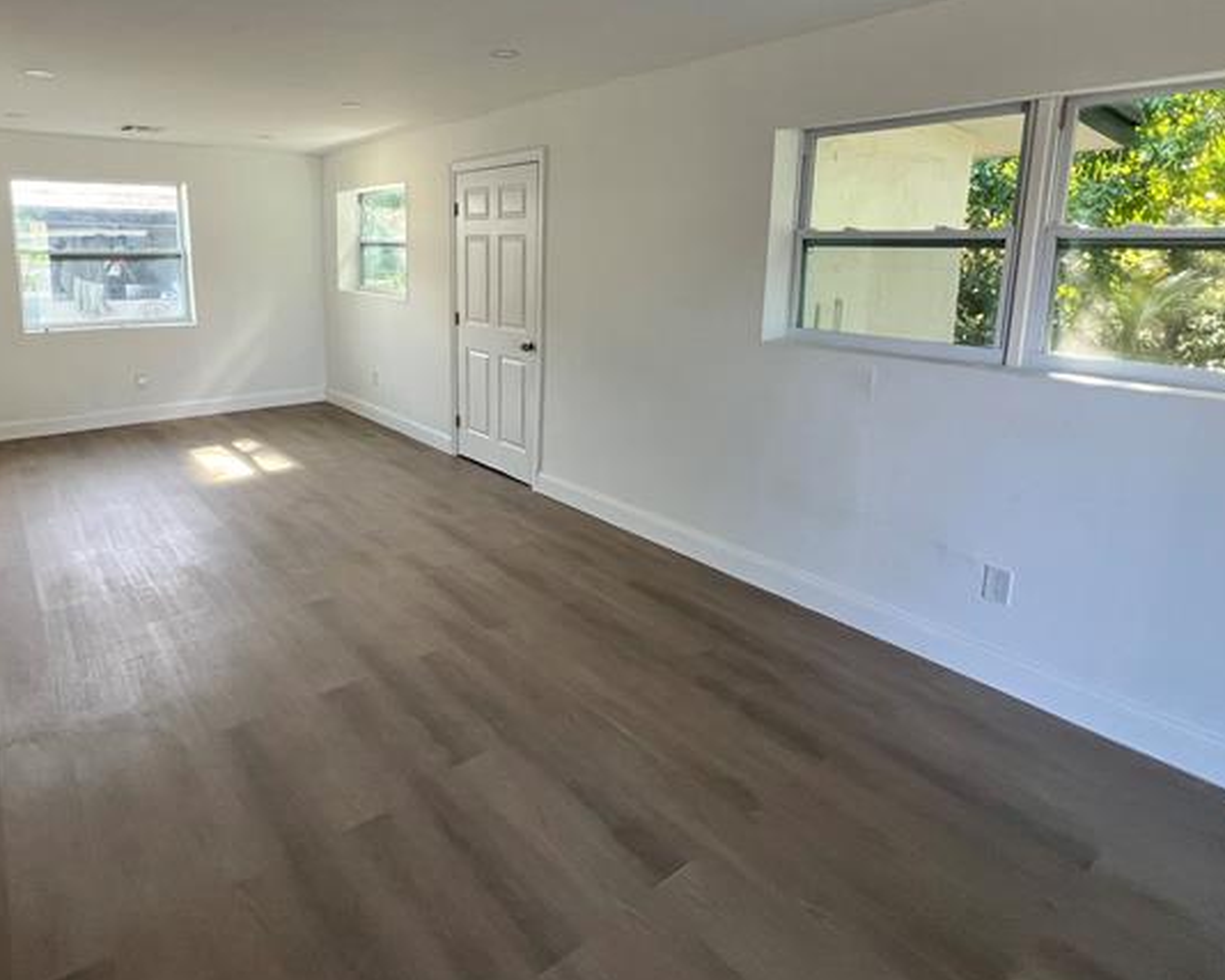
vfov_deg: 69.8
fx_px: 689
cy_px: 374
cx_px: 507
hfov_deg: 82.6
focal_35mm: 19
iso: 100
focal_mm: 1.57
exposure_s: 1/99
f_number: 1.8
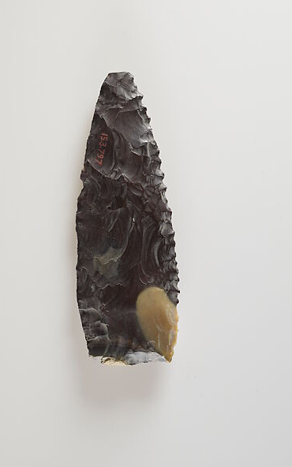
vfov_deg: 33.0
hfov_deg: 21.0
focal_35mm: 62
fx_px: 789
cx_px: 136
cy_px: 231
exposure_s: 1/13
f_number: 11
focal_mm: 40
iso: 125
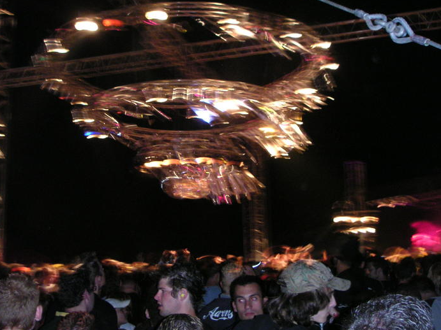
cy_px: 146
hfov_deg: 42.9
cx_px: 207
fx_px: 560
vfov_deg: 32.8
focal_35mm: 44
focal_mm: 6
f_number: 2.8
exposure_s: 1/3
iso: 200
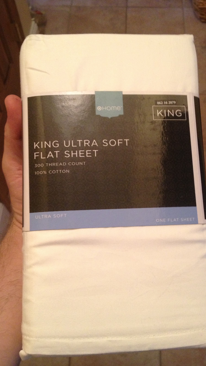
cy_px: 181
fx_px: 379
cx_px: 105
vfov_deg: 51.6
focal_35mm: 39
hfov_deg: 30.4
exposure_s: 1/20
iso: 320
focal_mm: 4.28
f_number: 2.4
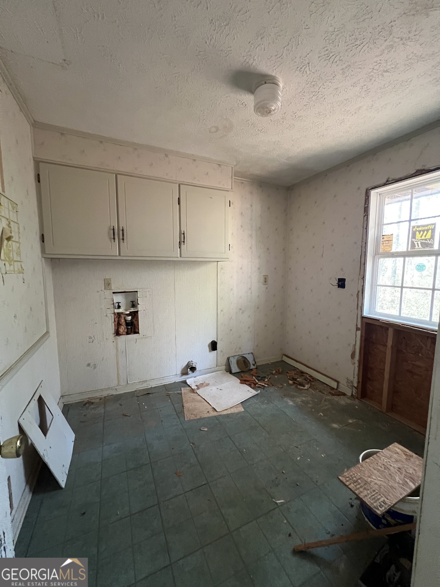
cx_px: 220
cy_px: 294
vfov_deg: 106.2
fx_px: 220
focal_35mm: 13
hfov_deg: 89.9
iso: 640
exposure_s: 1/60
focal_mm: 1.57
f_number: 1.8
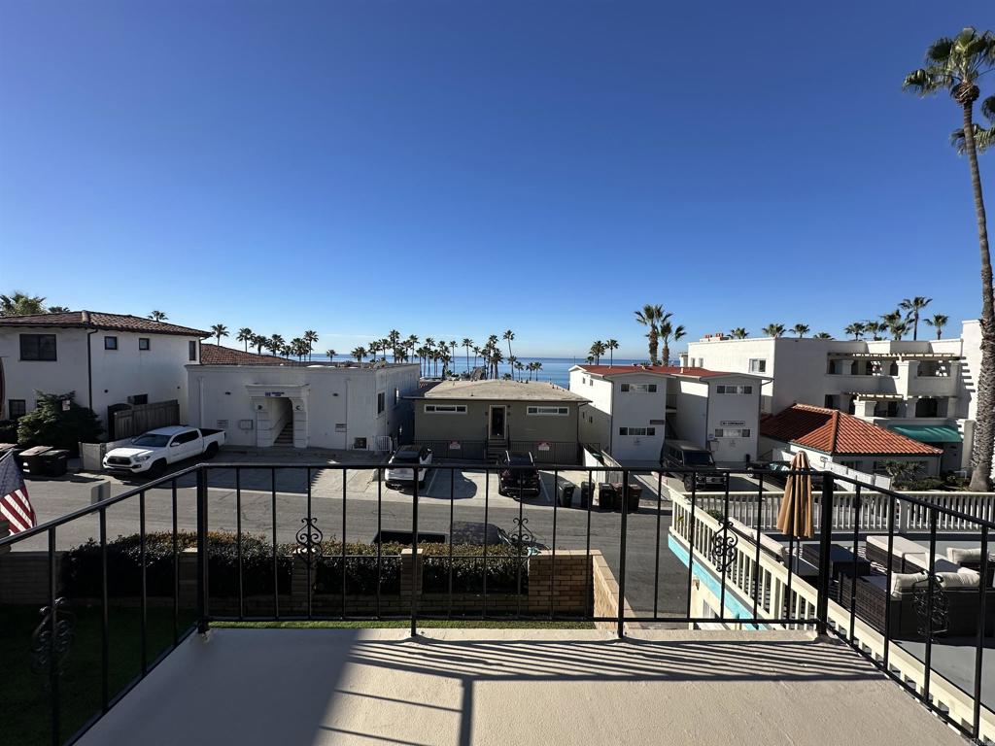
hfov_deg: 102.1
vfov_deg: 85.7
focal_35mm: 14
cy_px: 373
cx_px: 498
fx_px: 402
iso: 50
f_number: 2.2
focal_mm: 2.22
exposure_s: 1/2564
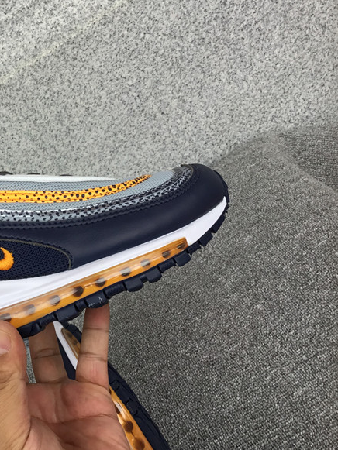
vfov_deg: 39.6
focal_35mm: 48
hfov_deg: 29.0
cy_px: 210
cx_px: 31
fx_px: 625
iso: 25
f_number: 2.4
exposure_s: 1/100
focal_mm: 3.3
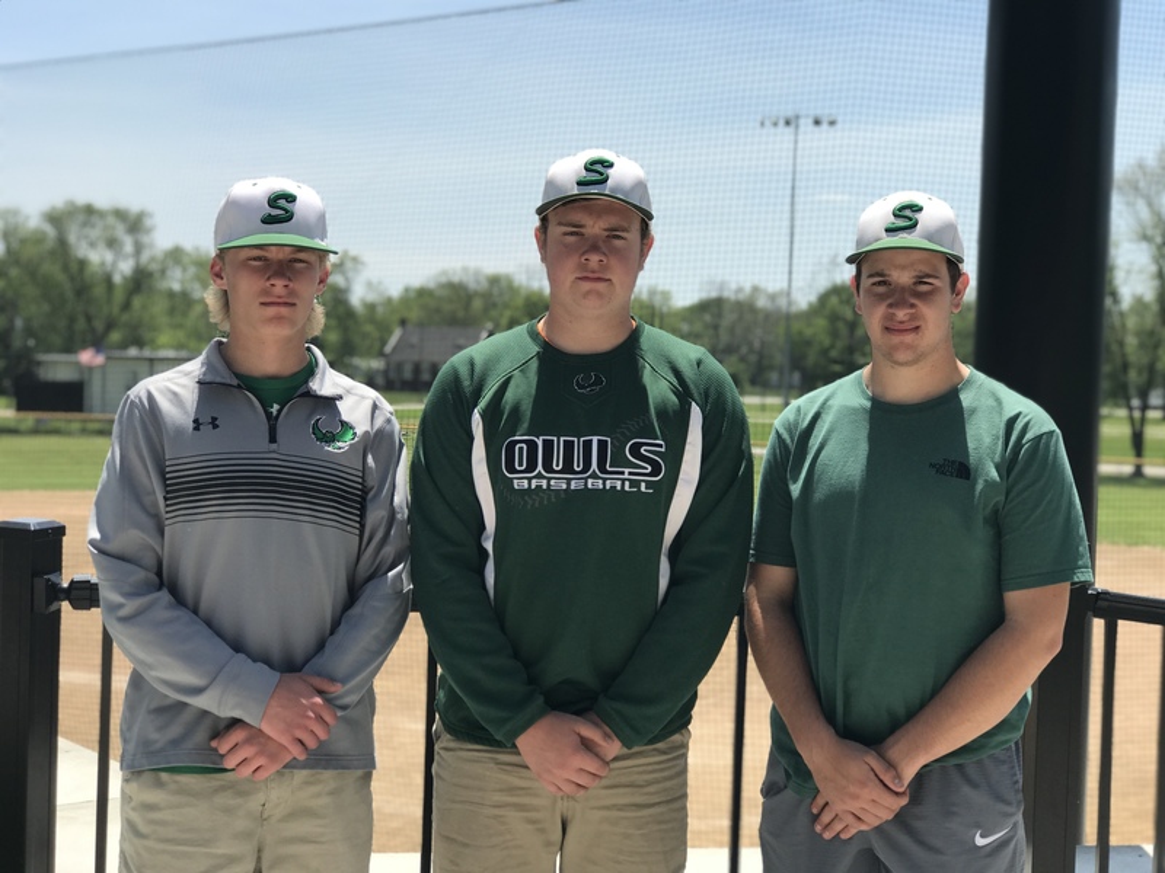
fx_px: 1918
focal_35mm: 57
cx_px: 582
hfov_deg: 33.8
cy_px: 436
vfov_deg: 25.7
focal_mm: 6.6
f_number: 2.8
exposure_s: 1/847
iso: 20
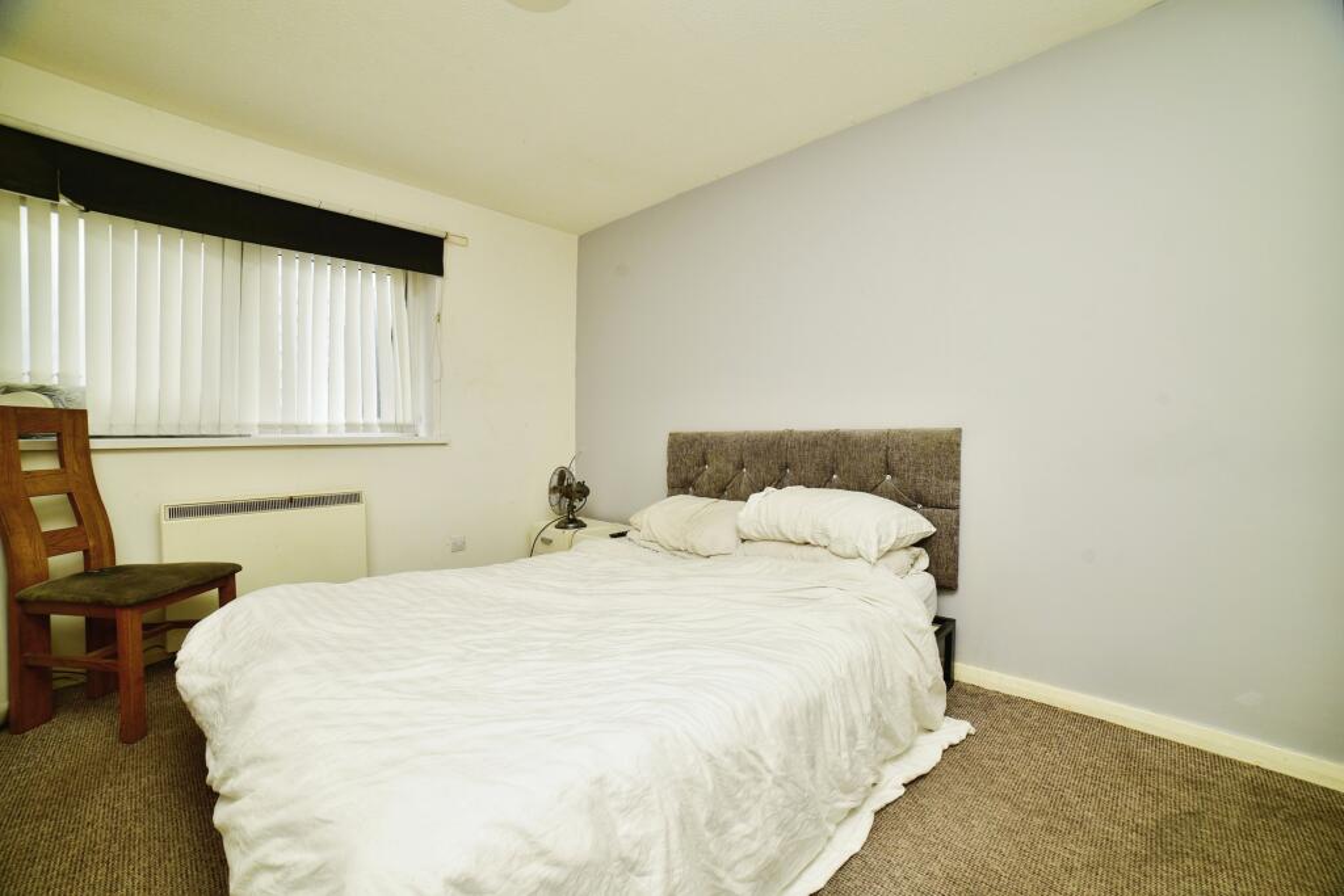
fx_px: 523
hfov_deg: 104.2
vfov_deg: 81.2
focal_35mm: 14
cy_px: 448
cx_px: 672
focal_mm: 14
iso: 160
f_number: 8
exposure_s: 1/30
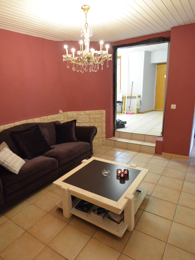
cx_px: 82
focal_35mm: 22
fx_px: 165
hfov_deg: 60.8
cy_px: 129
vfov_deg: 76.4
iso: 2800
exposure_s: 1/30
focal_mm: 10
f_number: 3.5
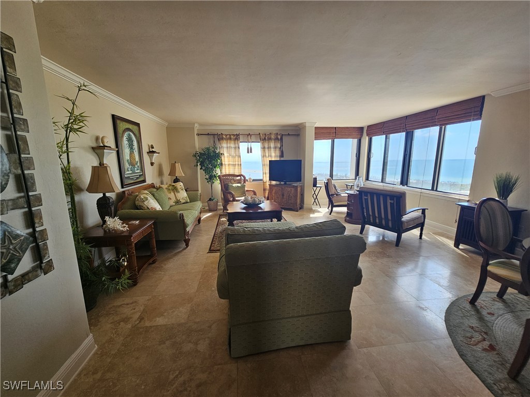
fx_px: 199
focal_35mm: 13
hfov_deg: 106.2
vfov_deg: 89.9
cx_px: 265
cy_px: 198
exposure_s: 1/120
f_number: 2.2
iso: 50
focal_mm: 2.2
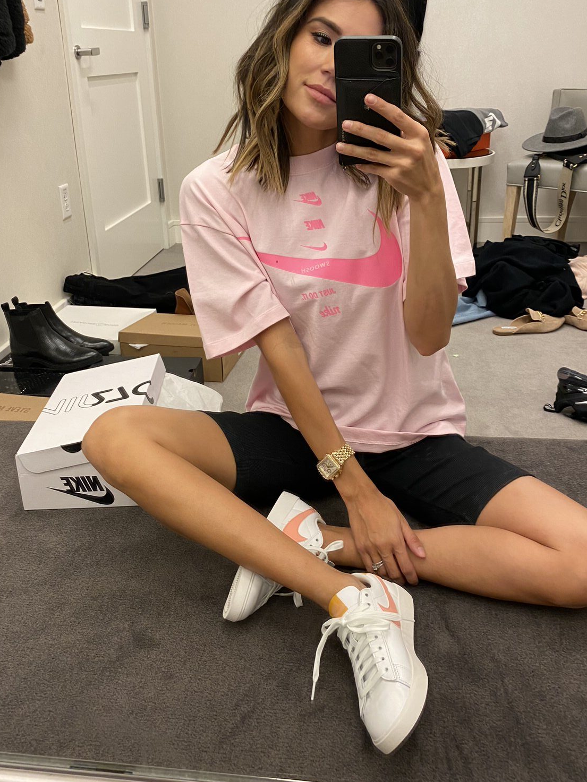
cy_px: 331
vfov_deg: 56.6
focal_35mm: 32
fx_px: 723
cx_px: 279
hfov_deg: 44.2
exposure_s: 1/60
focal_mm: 4.25
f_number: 1.8
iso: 125
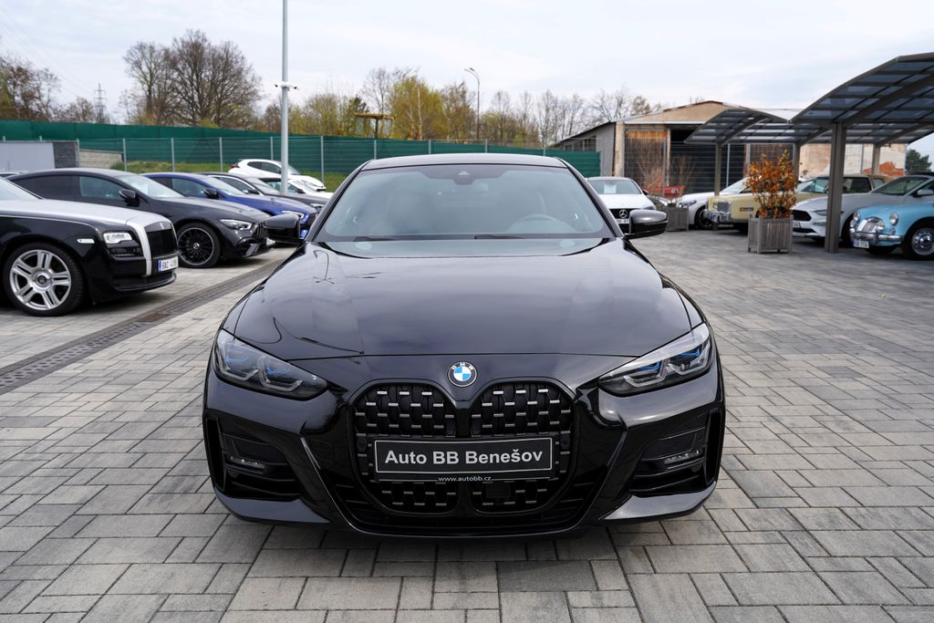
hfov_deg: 61.9
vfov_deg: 43.6
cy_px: 312
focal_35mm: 30
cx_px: 467
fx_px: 778
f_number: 6.3
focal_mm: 30
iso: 100
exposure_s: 1/200
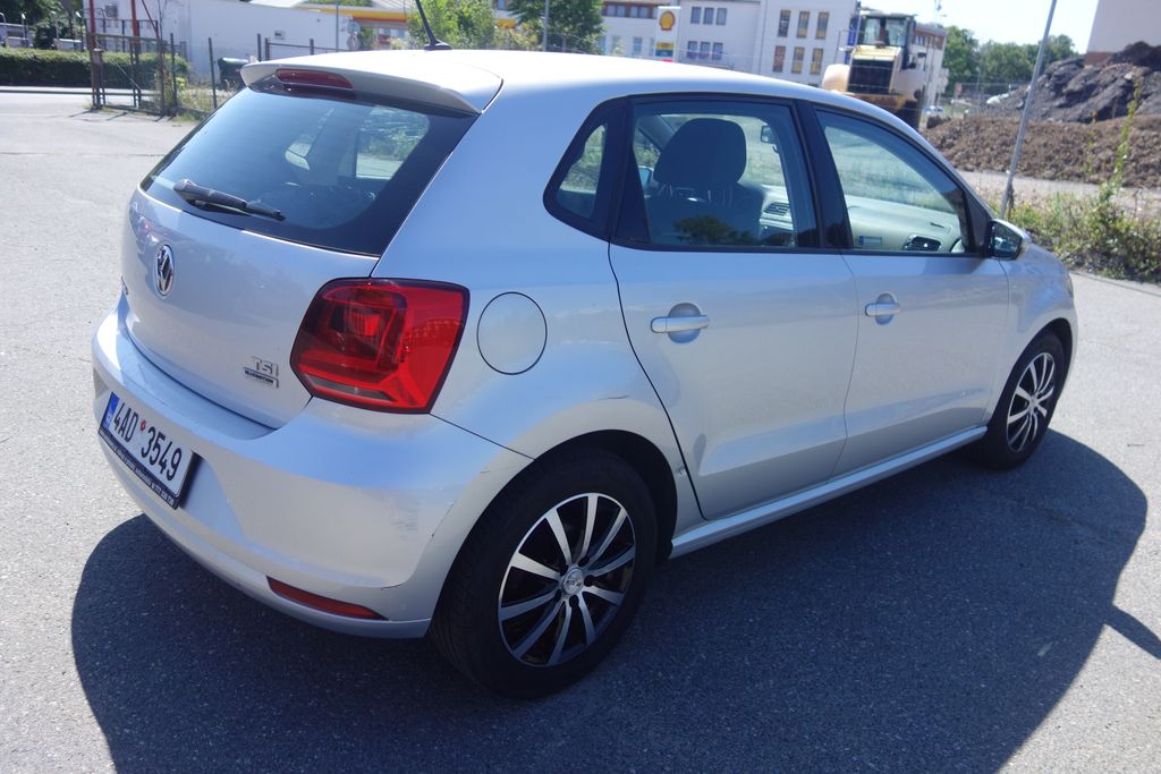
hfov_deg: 65.5
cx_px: 580
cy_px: 387
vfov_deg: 46.4
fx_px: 903
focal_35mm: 28
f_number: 1.8
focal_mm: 10.4
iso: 125
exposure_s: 1/2000
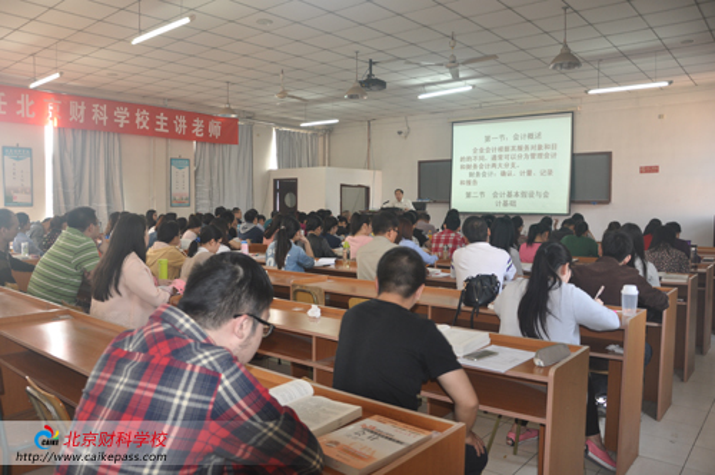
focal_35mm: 27
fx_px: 536
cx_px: 358
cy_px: 238
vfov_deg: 47.8
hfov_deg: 67.4
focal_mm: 18
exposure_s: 1/20
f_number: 3.5
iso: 400
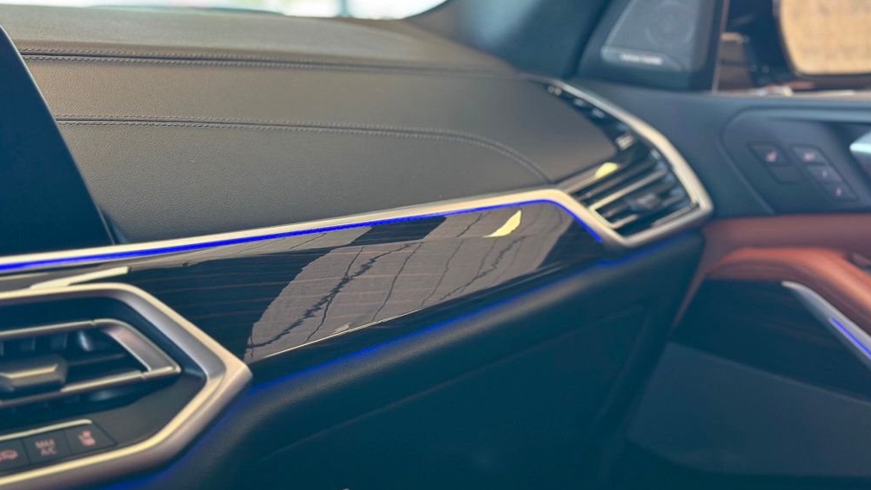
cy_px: 204
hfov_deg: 39.2
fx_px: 1224
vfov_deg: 22.6
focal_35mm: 53
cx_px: 437
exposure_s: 1/60
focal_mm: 6.86
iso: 200
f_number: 1.78
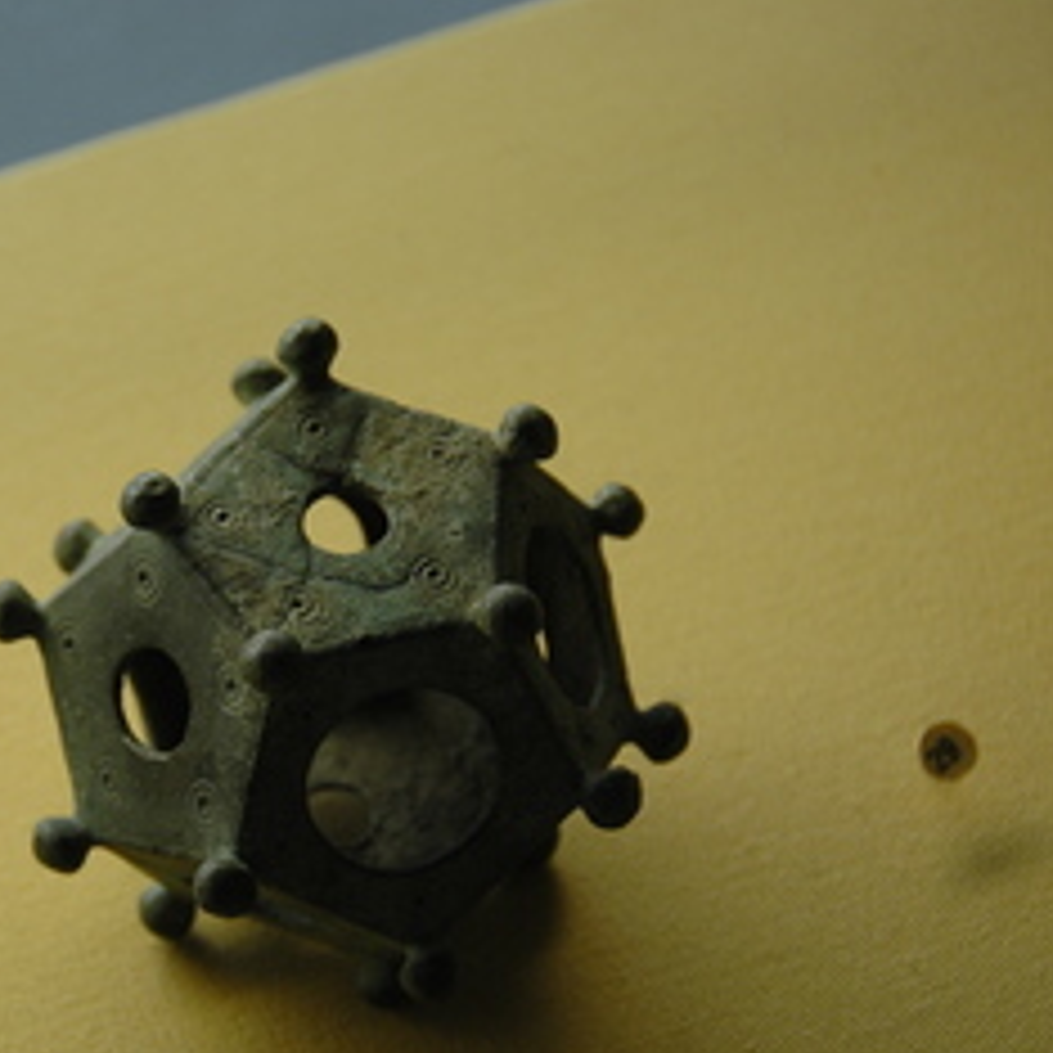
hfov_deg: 8.9
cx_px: 261
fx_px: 6745
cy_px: 616
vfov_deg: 8.9
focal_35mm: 196
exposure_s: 1/100
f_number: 5.3
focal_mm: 82
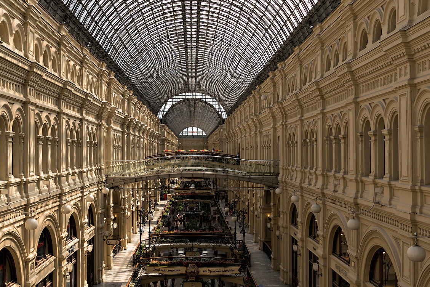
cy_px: 138
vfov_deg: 26.5
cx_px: 192
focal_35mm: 51
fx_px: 609
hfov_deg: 38.8
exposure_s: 1/250
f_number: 6.3
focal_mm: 24
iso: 100
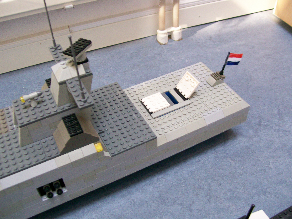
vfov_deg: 39.7
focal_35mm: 36
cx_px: 146
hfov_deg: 51.4
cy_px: 110
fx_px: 304
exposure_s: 1/19.8
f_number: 2.7
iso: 160
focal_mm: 6
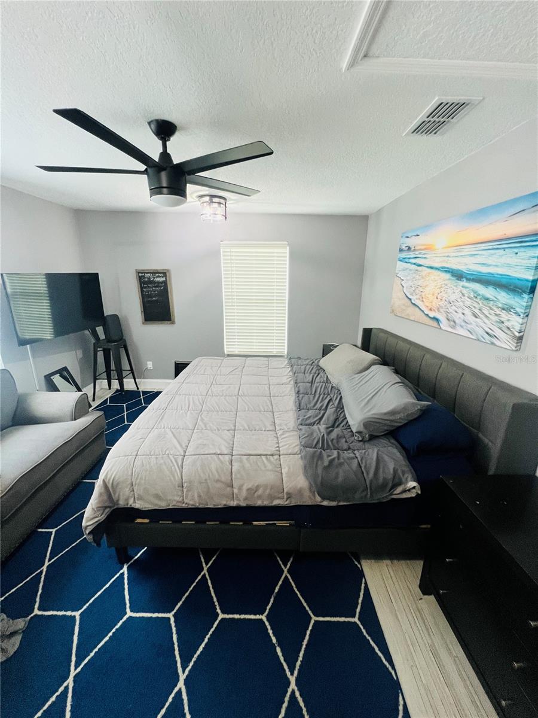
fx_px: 269
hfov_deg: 89.9
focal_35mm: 13
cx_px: 269
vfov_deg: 106.2
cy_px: 359
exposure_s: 1/60
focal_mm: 1.57
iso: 250
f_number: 1.8
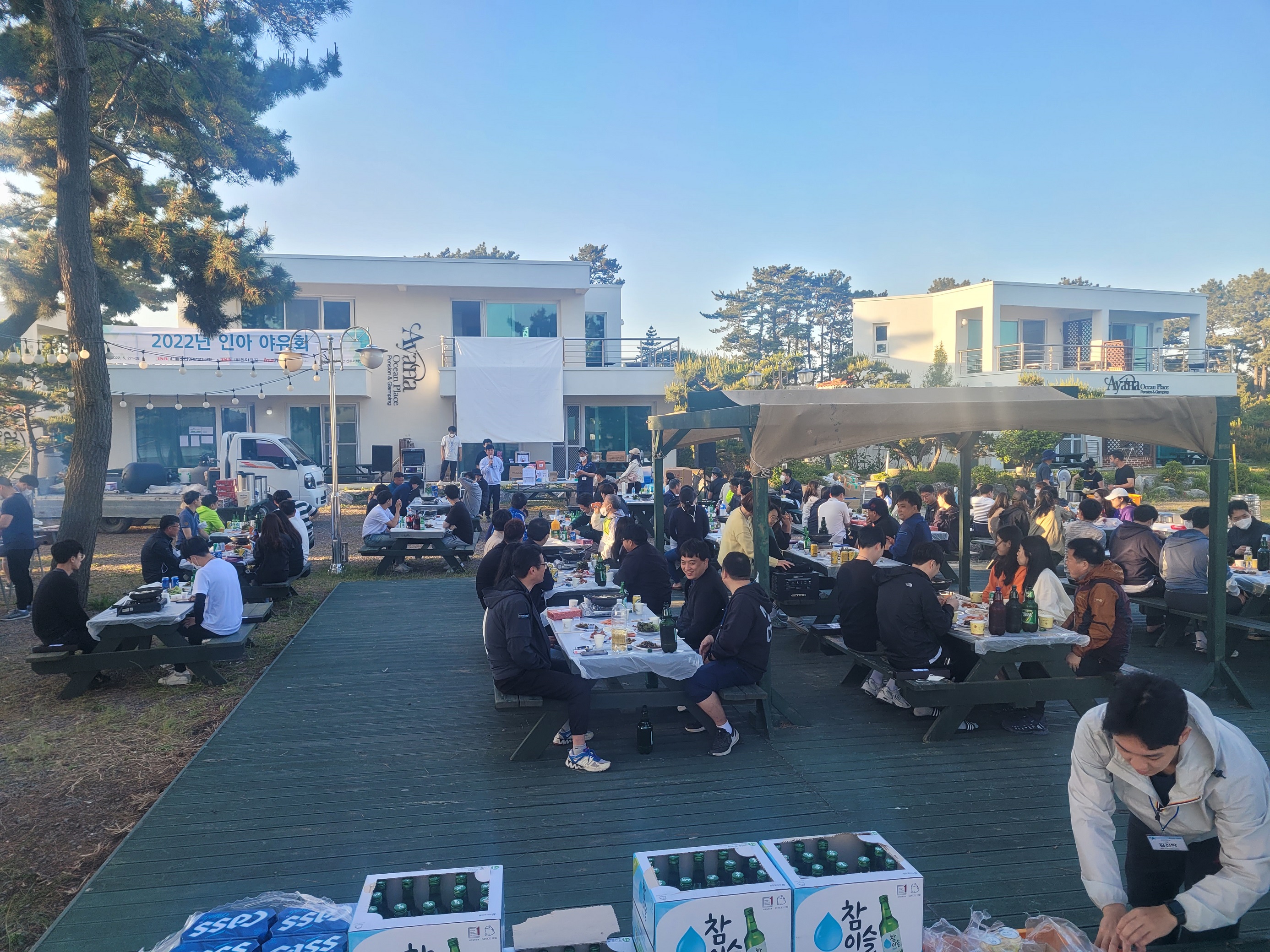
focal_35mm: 26
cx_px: 635
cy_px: 476
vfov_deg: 53.1
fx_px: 954
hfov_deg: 67.3
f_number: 1.8
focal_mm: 5.4
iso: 40
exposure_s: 1/338
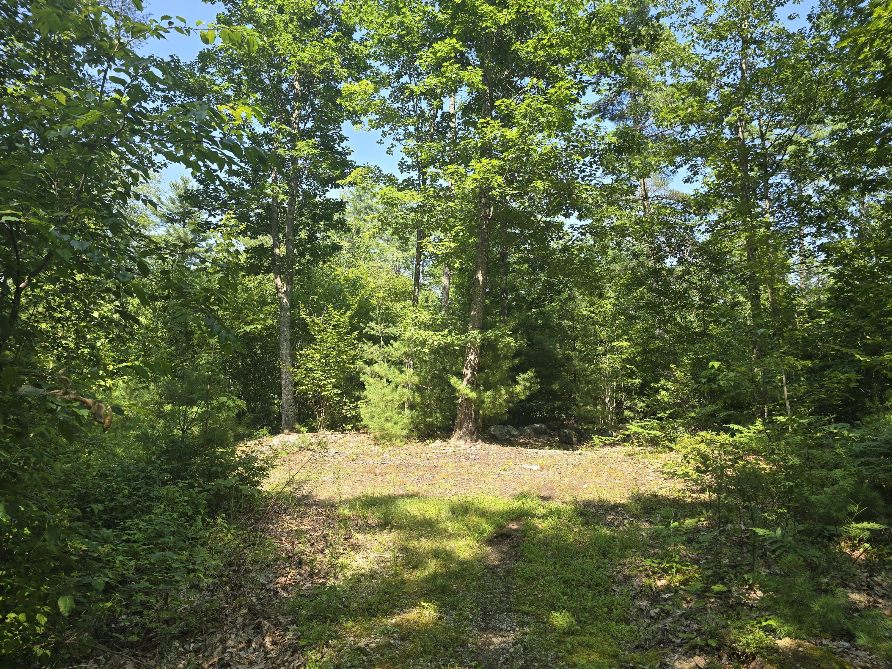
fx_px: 593
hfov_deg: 73.9
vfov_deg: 58.9
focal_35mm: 23
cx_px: 446
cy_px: 334
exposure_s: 1/180
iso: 12
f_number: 1.7
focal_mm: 6.3
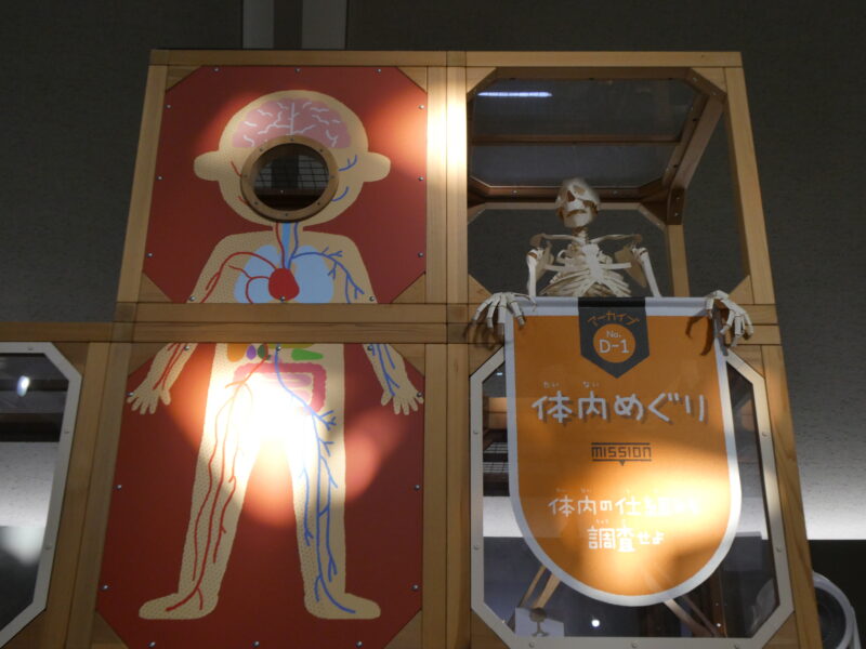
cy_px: 324
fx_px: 926
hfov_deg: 50.1
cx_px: 433
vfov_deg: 38.7
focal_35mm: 37
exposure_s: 1/80
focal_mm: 6.7
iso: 160
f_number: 3.7
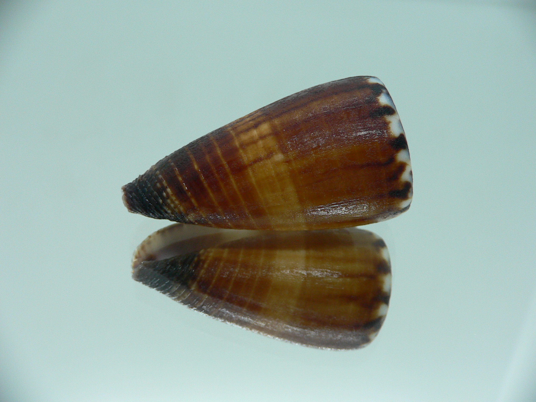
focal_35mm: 35
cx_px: 268
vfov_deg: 40.7
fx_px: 542
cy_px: 201
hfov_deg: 52.6
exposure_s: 1/60
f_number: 2.8
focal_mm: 4.6
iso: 100
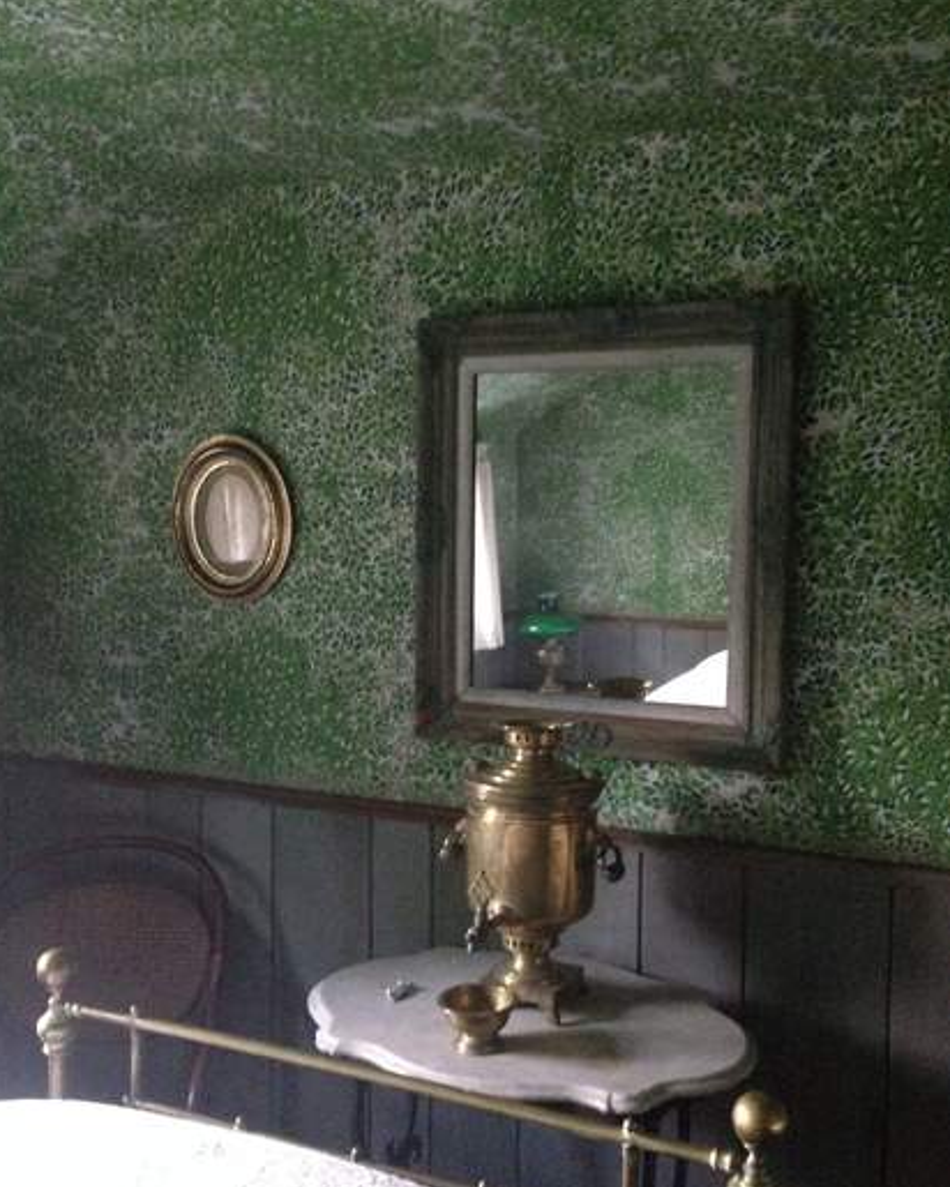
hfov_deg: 42.2
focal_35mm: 35
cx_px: 473
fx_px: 1230
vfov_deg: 51.5
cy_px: 595
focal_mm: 4.12
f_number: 2.4
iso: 800
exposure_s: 1/15
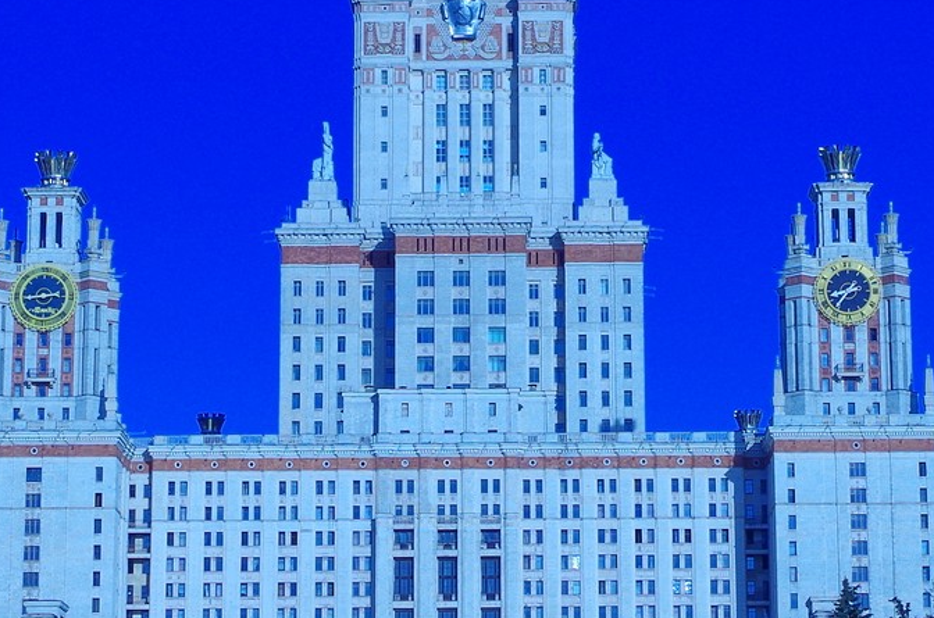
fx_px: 3236
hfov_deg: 16.4
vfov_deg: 10.9
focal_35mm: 125
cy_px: 166
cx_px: 527
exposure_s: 1/500
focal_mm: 28.13
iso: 100
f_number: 7.1
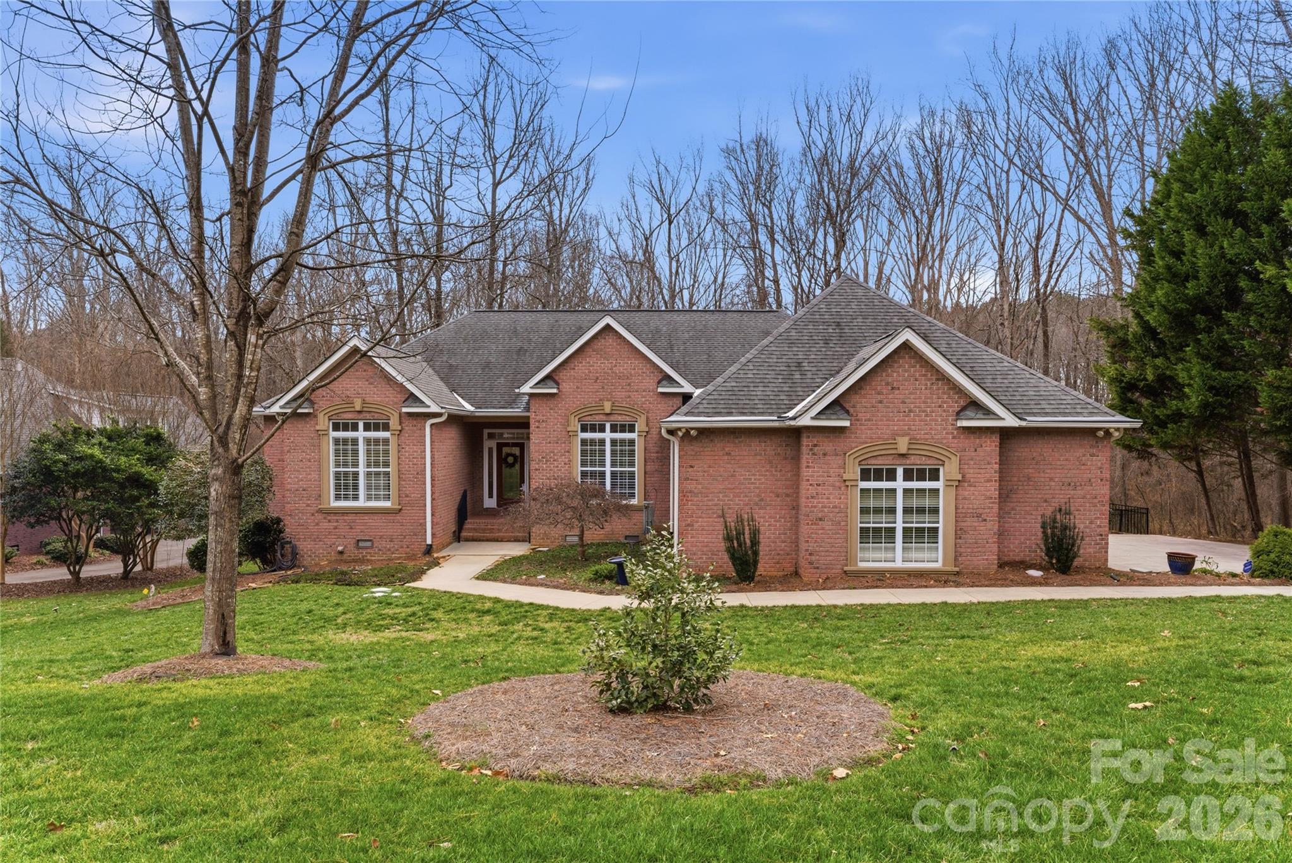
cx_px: 646
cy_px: 432
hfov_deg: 81.2
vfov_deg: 59.5
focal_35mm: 21
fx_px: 754
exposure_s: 1/800
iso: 400
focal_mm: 14
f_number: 11
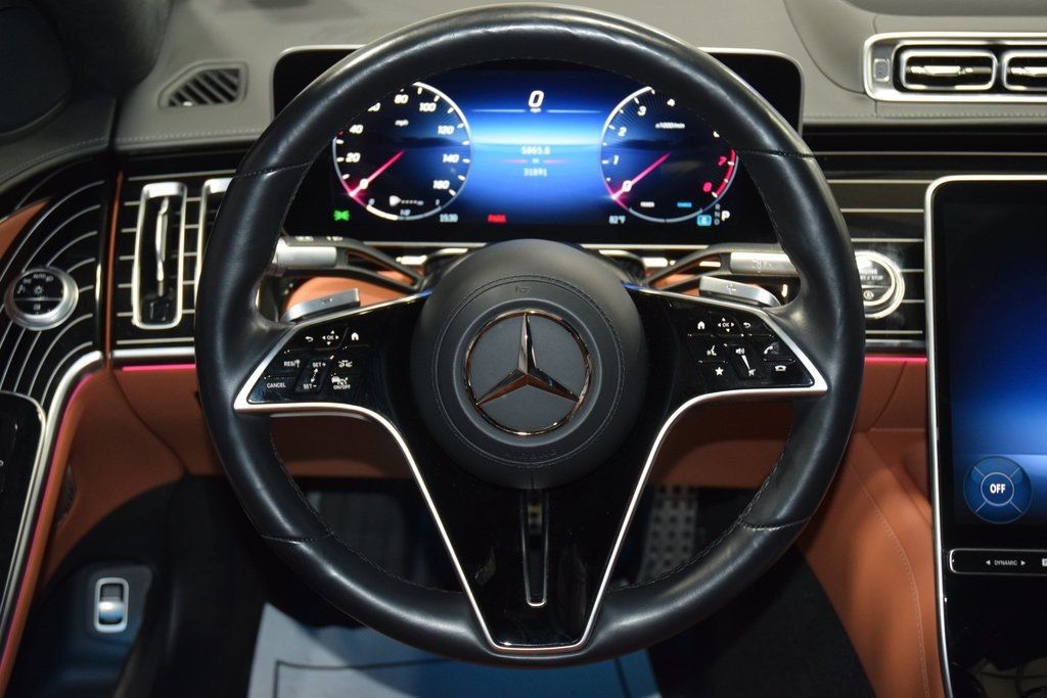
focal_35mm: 46
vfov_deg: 29.0
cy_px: 349
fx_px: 1352
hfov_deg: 42.3
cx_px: 524
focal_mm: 31
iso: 1800
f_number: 4
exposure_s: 1/30
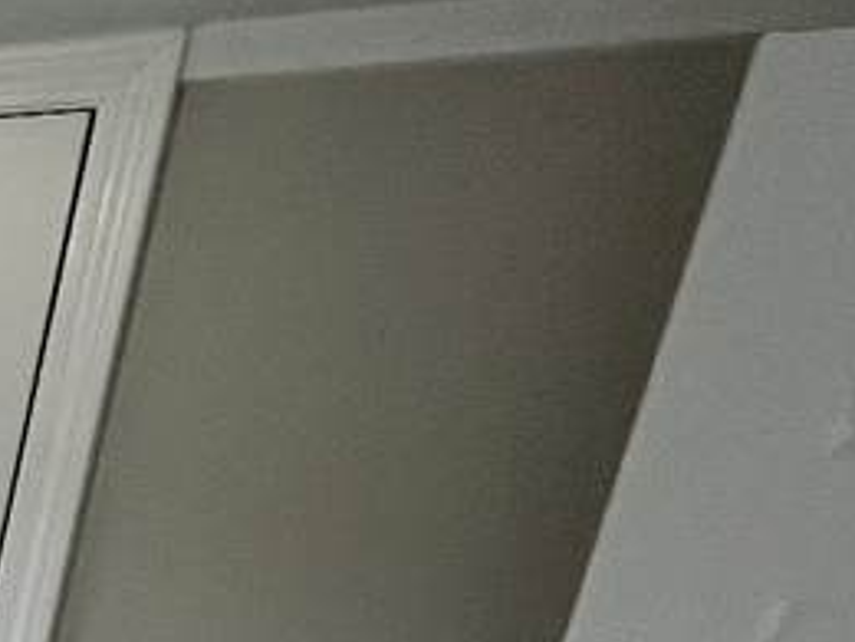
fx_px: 1581
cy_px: 935
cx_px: -1115
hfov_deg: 16.1
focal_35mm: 64
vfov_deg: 20.1
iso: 160
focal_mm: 1.57
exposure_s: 1/120
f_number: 1.8
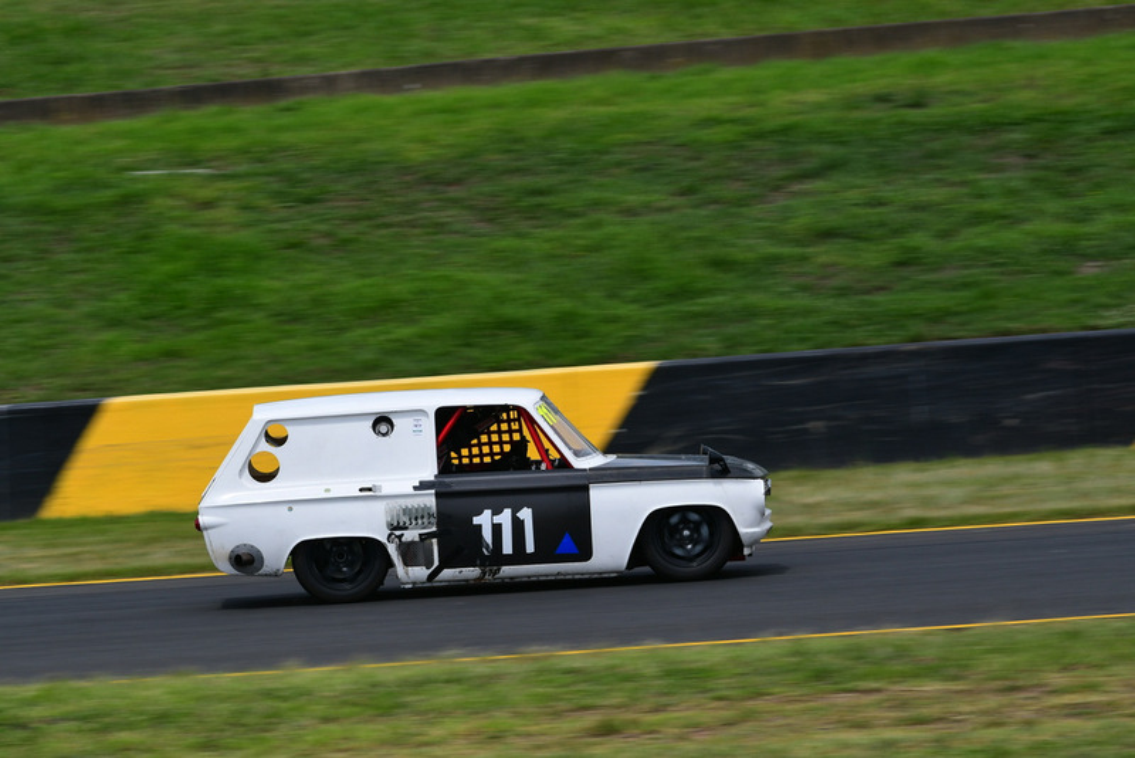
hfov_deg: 6.0
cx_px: 568
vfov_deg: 4.0
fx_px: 10880
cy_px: 379
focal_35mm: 345
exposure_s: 1/320
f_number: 13
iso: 200
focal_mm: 230
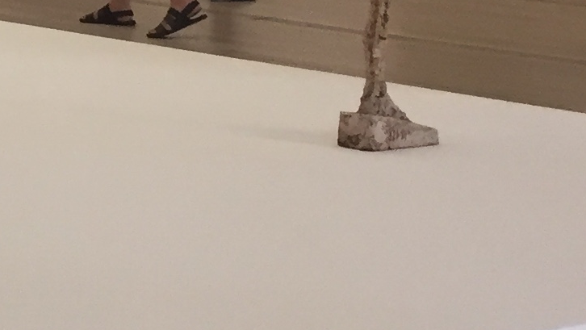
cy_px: -287
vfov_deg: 8.2
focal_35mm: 142
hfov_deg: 13.7
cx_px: -425
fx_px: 2207
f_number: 2.2
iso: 50
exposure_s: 1/33
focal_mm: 4.15
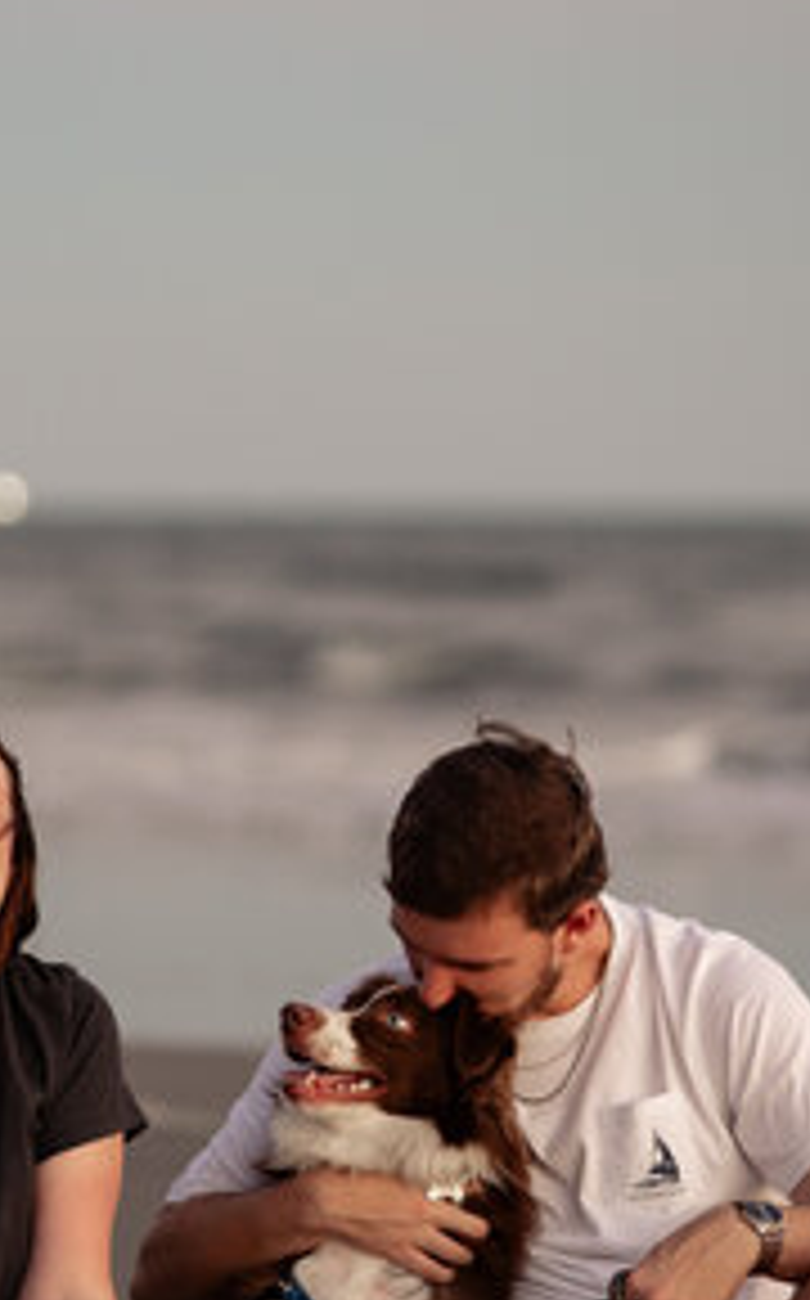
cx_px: 171
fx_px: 6374
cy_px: 751
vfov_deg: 11.6
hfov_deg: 7.3
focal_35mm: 180
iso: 320
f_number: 1.8
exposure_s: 1/200
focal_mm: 85
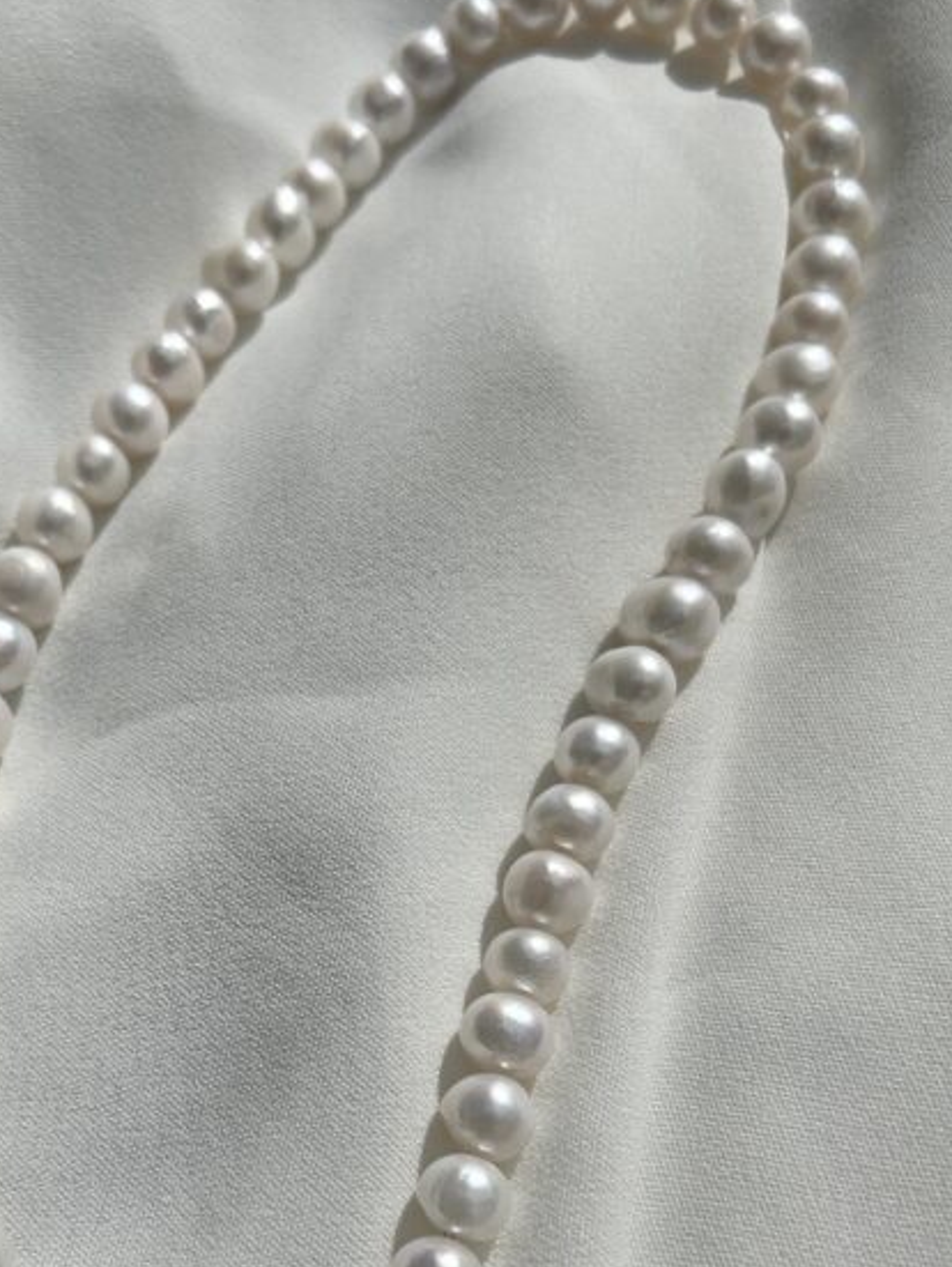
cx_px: 310
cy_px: 873
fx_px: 1612
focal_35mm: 44
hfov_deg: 32.6
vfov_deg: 42.2
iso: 40
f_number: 1.5
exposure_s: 1/16393
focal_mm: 5.7
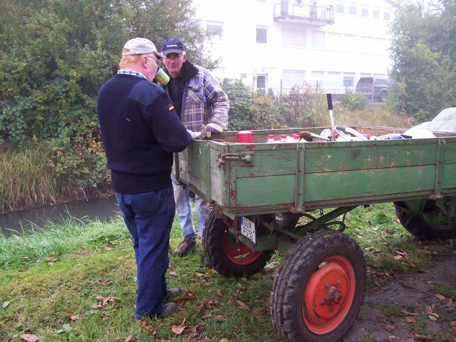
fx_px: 448
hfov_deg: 54.0
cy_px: 171
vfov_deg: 41.8
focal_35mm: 34
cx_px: 228
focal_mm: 5.6
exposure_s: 1/156
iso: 80
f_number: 2.7
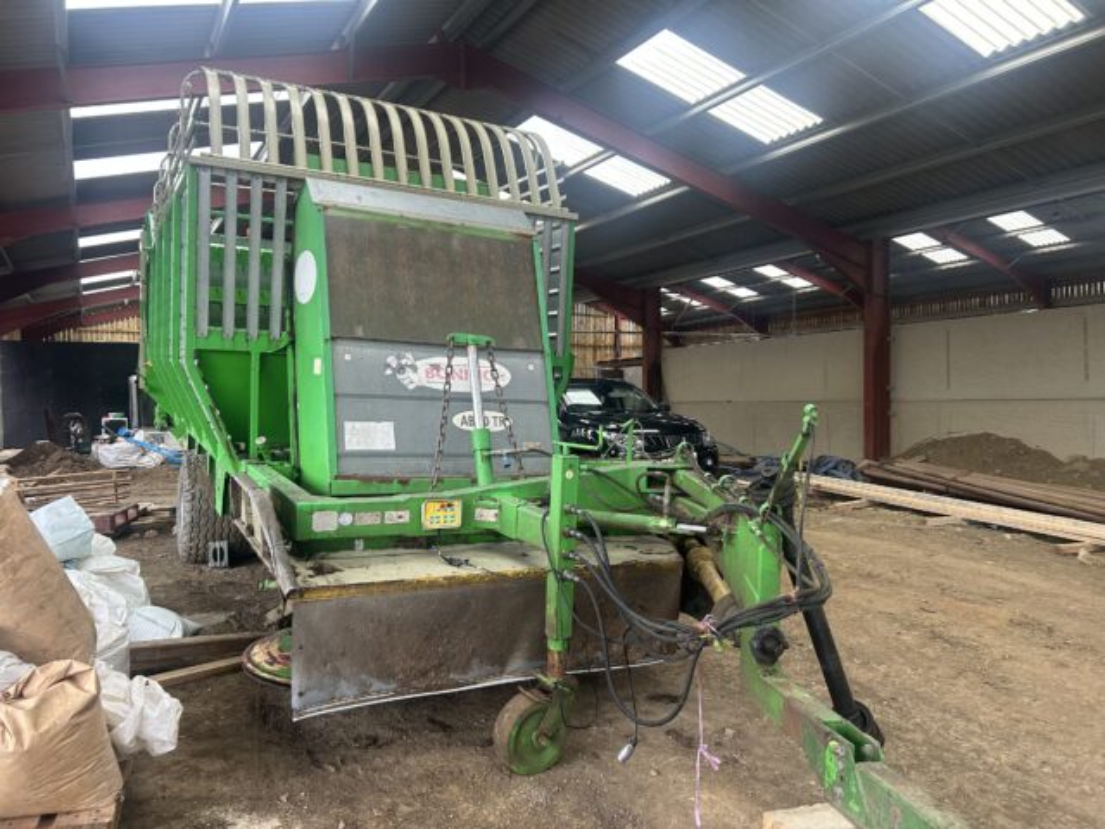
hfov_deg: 67.3
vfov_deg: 53.1
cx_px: 552
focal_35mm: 26
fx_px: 830
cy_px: 414
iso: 160
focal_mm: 5.7
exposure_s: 1/60
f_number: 1.5
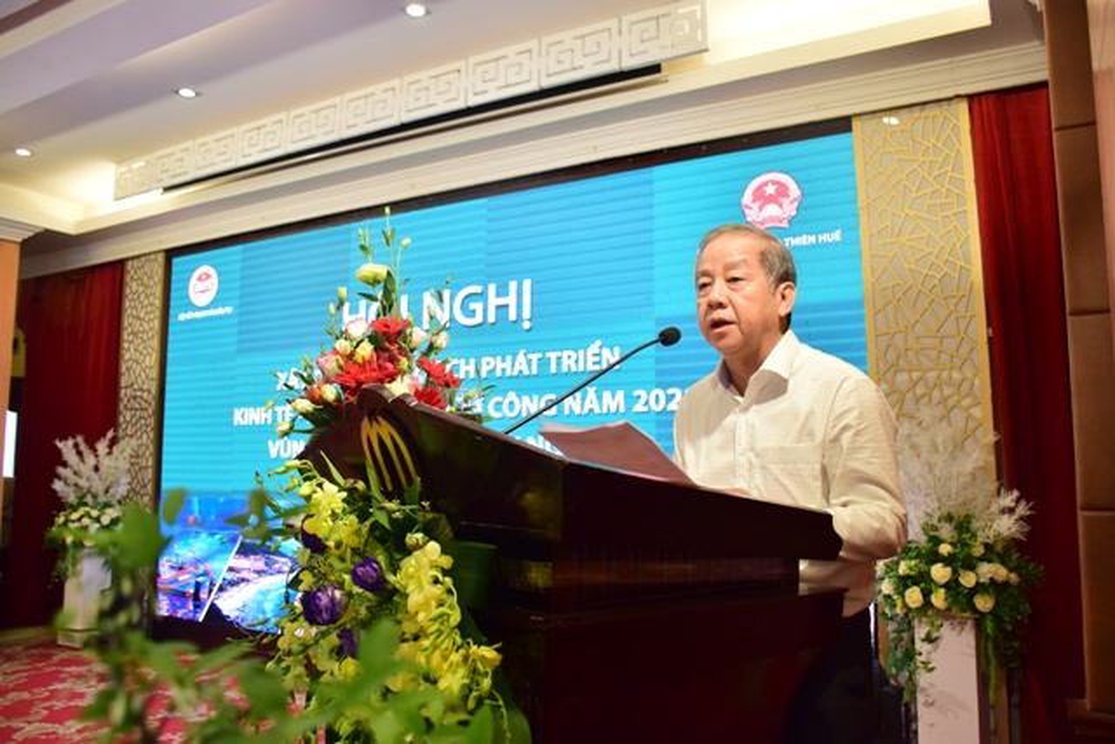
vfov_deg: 48.0
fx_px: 836
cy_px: 372
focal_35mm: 27
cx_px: 558
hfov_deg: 67.4
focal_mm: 18
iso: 800
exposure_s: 1/80
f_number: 4.5
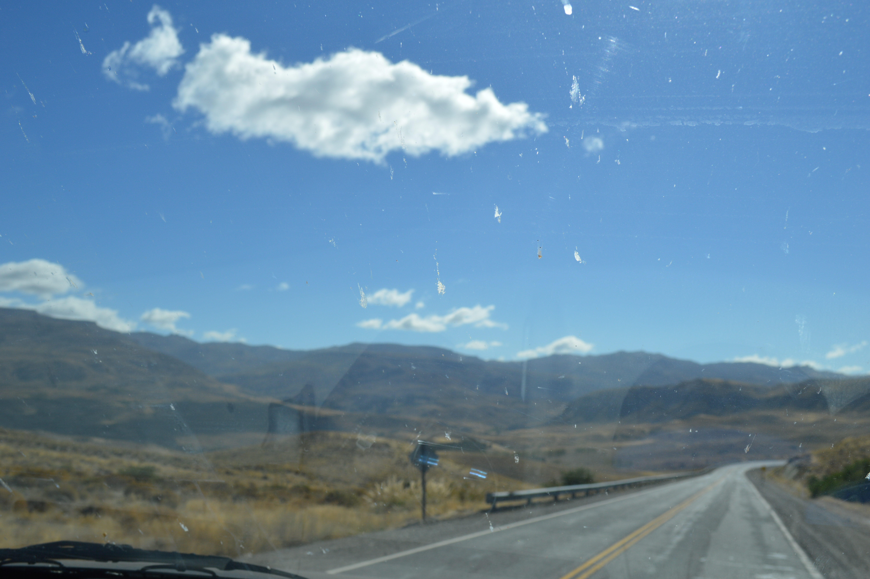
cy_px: 290
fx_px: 869
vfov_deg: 36.8
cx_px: 435
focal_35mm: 36
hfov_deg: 53.2
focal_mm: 24
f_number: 9
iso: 100
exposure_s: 1/320
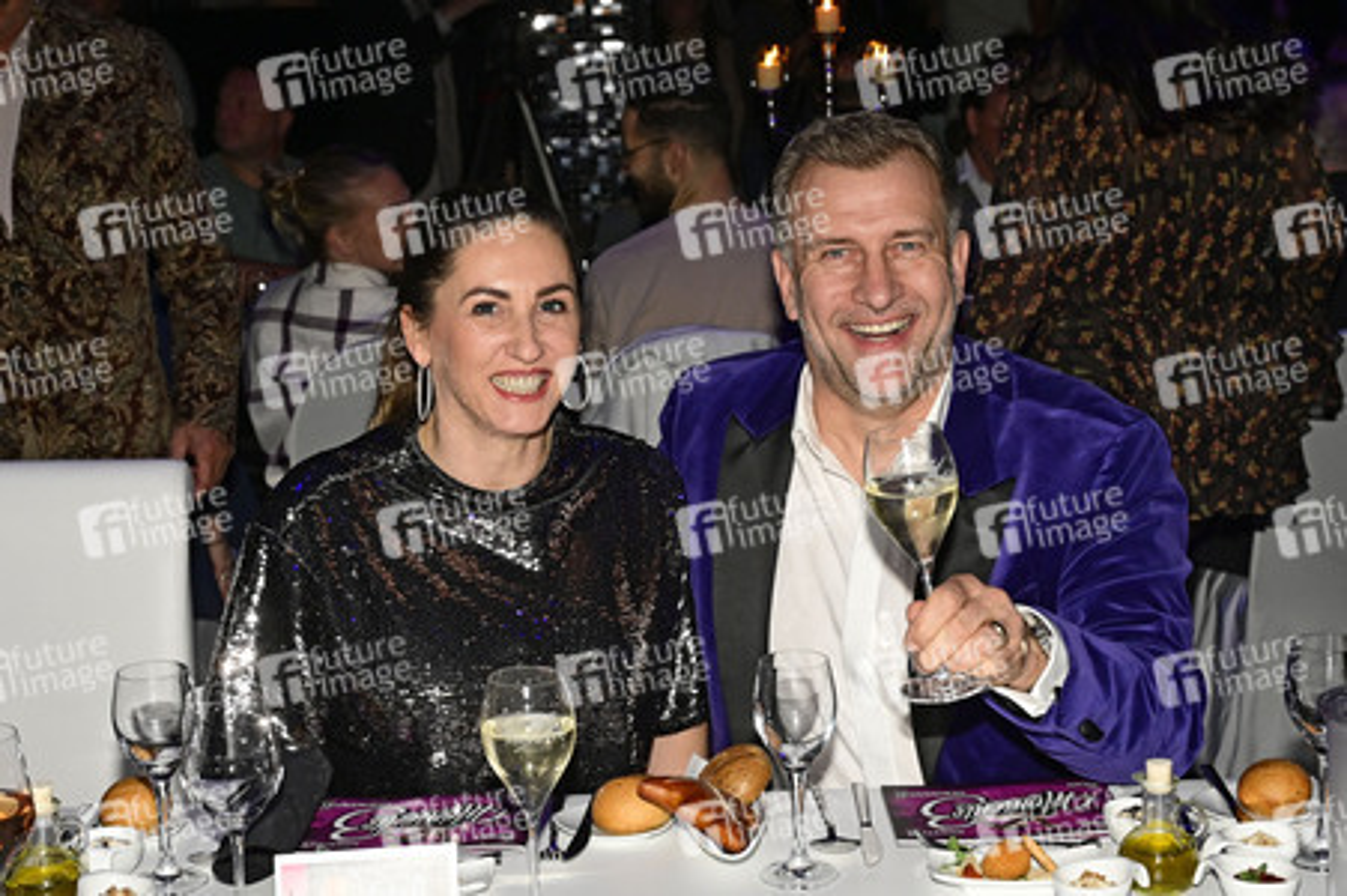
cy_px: 448
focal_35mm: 43
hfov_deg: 45.5
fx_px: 1608
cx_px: 674
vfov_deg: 31.1
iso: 2500
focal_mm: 43
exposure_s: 1/200
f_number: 6.3
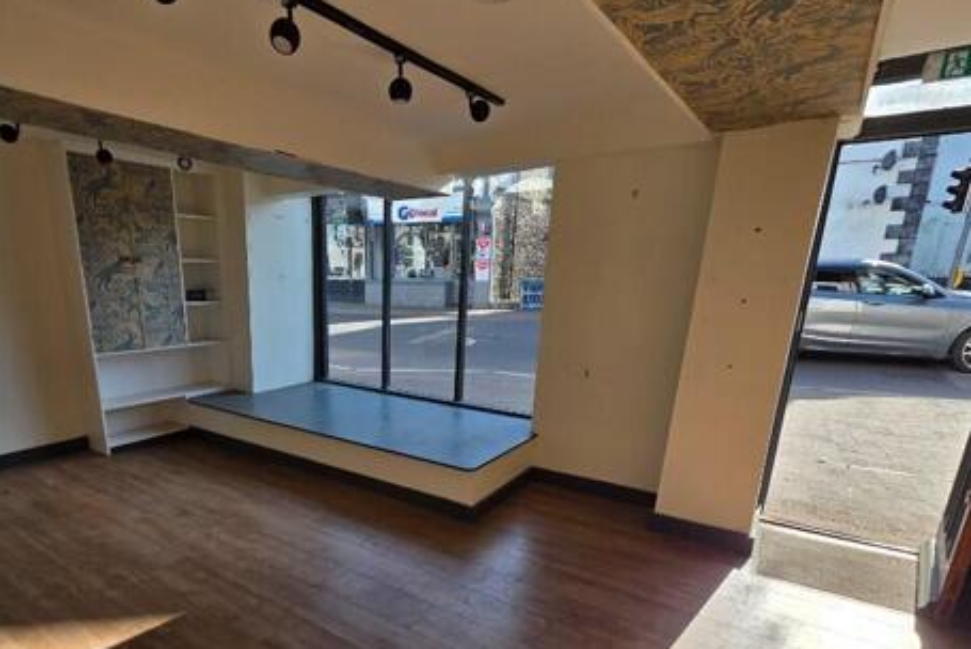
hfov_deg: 86.2
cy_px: 431
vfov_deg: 63.1
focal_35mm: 19
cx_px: 408
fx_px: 513
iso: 40
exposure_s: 1/655
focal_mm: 2.2
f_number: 1.9
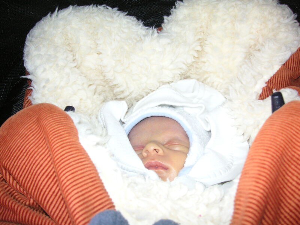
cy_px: 112
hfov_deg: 50.1
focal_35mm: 37
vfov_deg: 38.7
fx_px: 321
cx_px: 150
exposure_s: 1/45
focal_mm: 6.1
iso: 160
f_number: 2.8
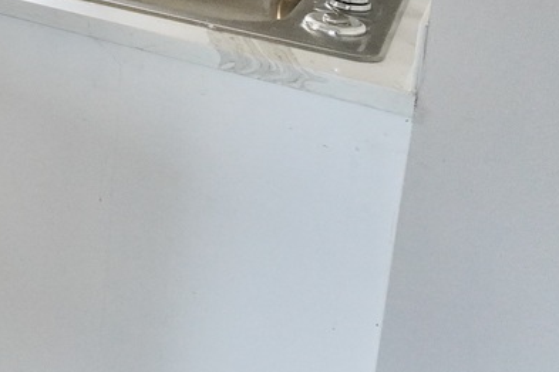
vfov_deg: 17.8
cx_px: -445
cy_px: -192
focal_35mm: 68
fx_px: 1057
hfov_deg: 20.7
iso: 1600
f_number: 4
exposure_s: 1/160
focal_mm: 11
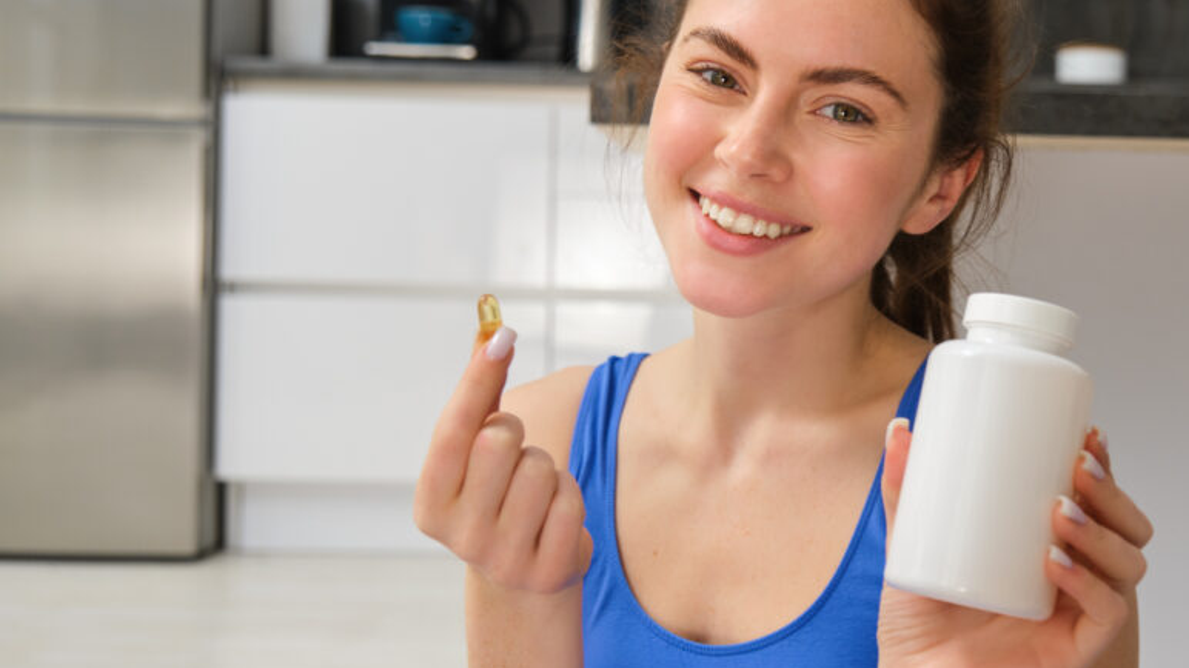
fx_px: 1797
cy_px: 229
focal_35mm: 57
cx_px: 776
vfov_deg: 21.0
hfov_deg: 36.3
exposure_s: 1/125
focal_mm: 27.4
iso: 500
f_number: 3.2
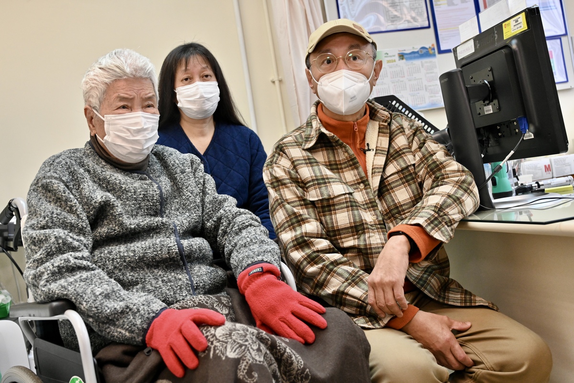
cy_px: 192
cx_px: 287
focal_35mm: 37
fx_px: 590
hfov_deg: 51.9
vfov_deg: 35.9
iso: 1600
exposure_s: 1/250
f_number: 4.5
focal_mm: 37
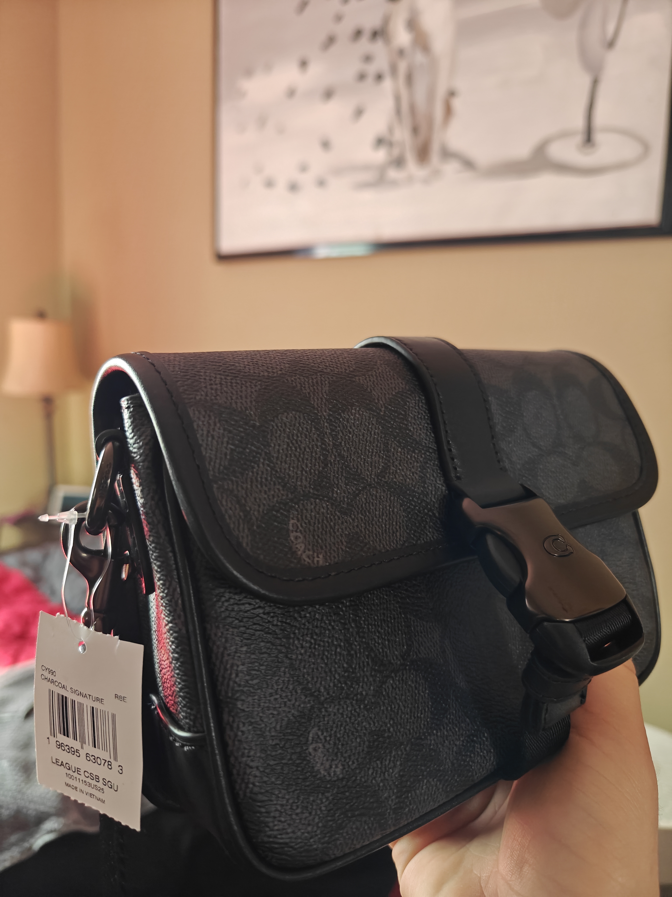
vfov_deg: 73.9
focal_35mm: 23
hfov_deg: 58.9
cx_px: 336
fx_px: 595
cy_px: 448
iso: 640
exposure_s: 1/45
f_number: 2.8
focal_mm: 6.06
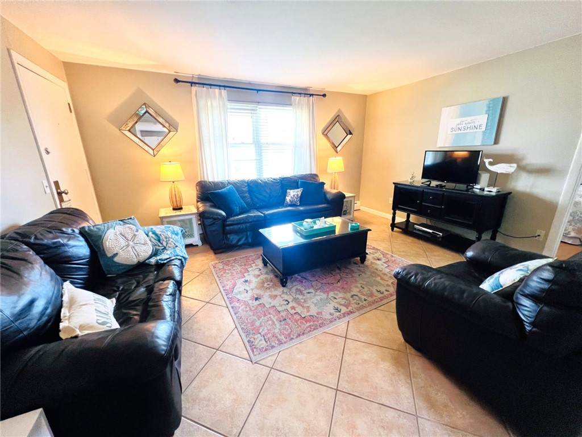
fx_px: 219
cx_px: 291
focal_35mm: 13
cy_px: 218
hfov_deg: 106.2
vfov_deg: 89.9
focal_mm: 1.57
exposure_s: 1/60
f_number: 1.8
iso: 250
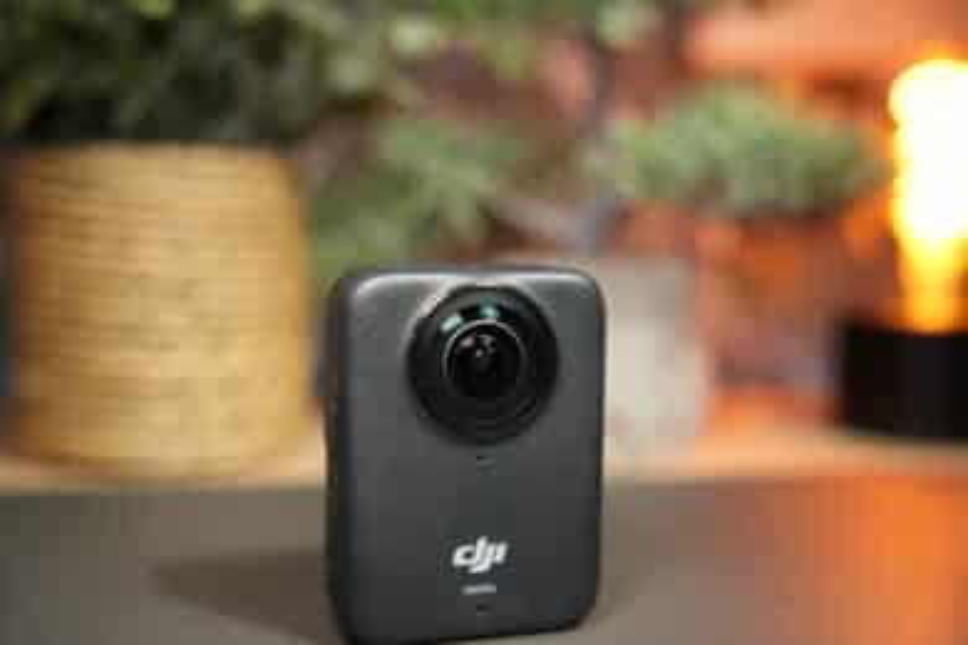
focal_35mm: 43
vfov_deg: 31.1
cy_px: 322
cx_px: 484
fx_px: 1162
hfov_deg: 45.2
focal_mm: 43.2
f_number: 2.8
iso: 100
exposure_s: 1/80
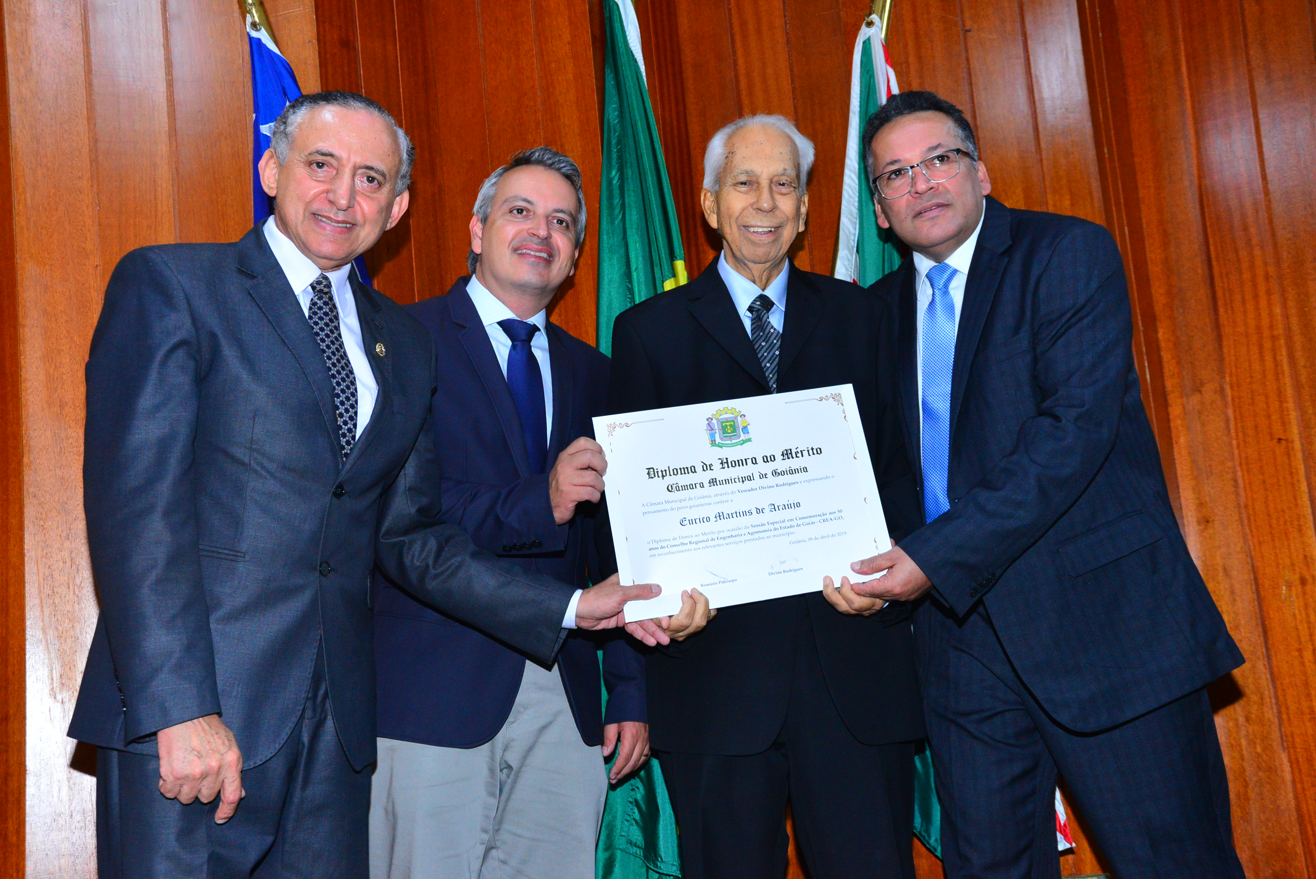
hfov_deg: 41.1
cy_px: 440
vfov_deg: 28.1
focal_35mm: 48
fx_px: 1755
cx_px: 658
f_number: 5.6
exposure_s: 1/125
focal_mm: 48
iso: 3200
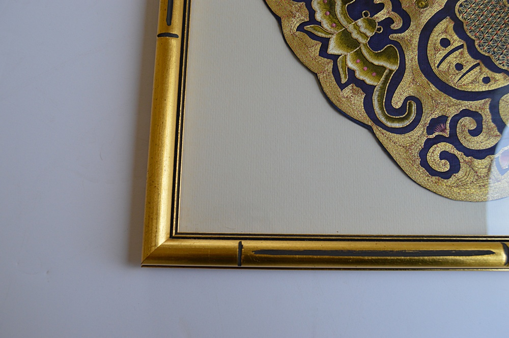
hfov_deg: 57.3
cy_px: 169
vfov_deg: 39.9
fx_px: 466
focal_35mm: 33
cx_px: 254
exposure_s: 1/125
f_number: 5.6
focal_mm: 22
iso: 360
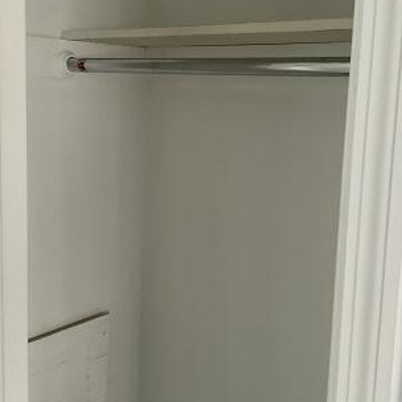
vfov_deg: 37.5
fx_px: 591
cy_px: 167
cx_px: 192
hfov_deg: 37.5
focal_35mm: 45
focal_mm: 3
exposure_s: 1/55
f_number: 1.8
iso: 320
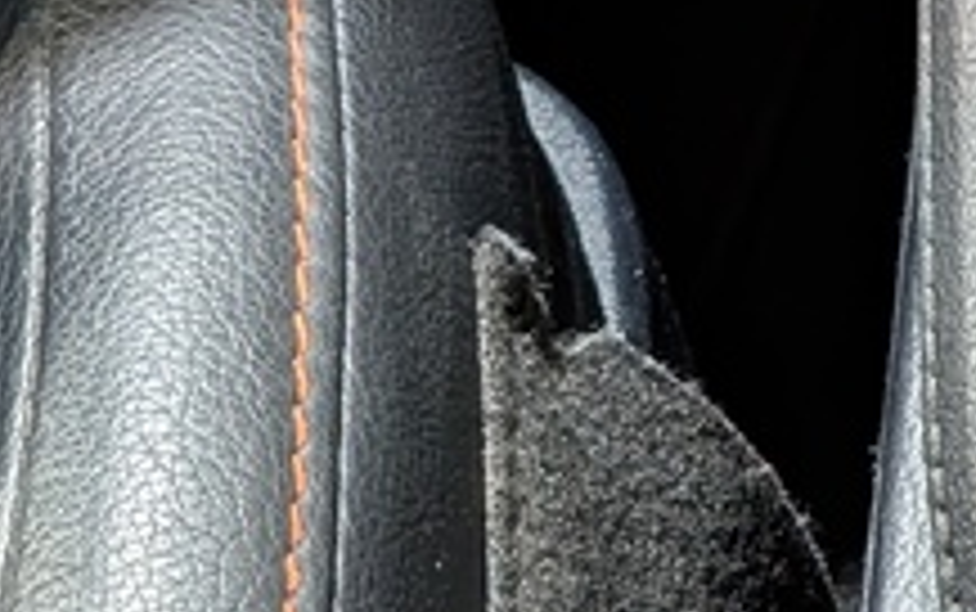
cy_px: -50
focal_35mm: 120
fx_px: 3194
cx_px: 1889
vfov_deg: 10.8
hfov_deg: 14.6
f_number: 1.7
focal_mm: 4.53
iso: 402
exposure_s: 1/40
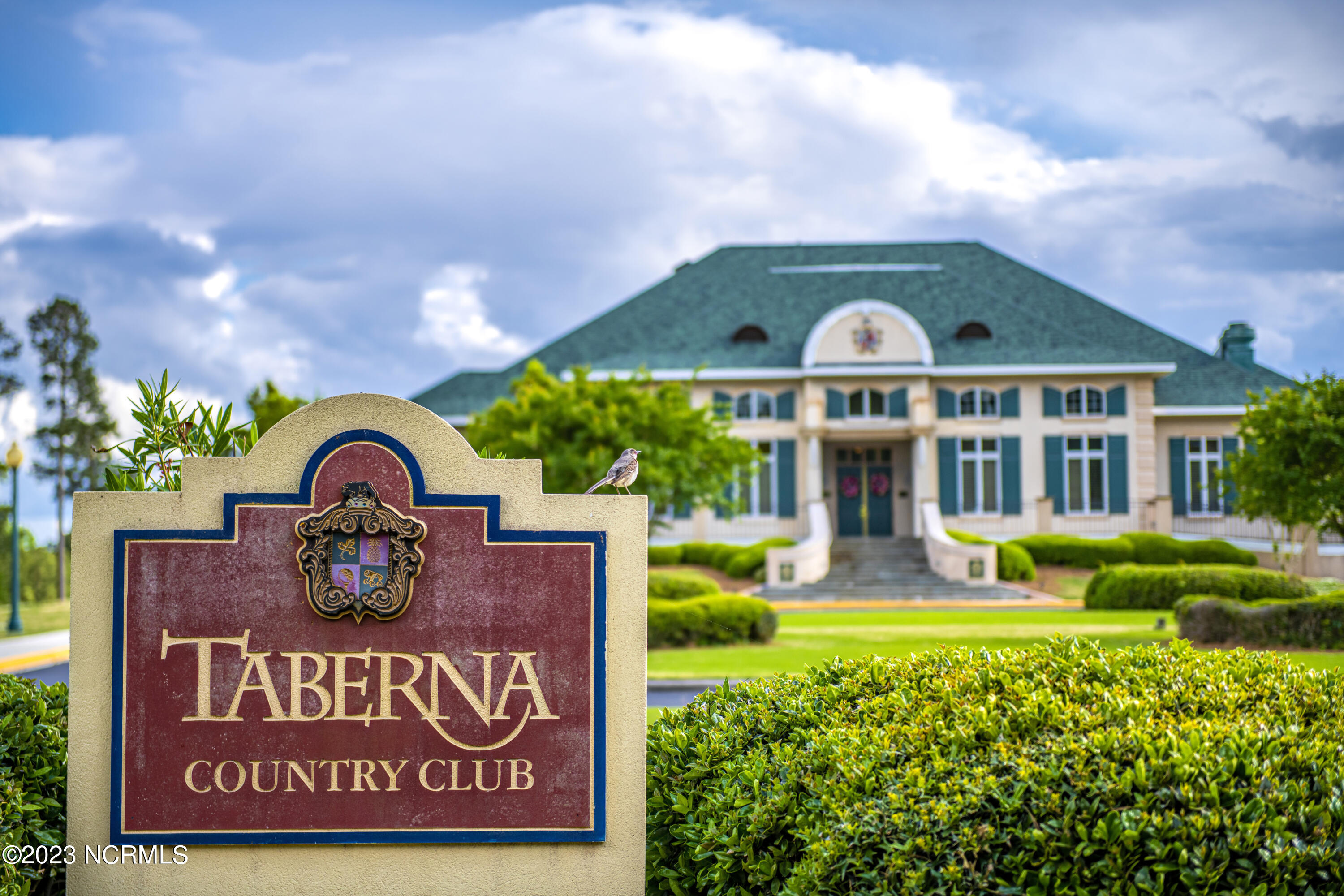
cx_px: 672
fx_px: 2613
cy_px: 448
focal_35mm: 70
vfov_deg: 19.5
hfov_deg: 28.8
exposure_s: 1/1000
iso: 100
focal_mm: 70
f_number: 2.8
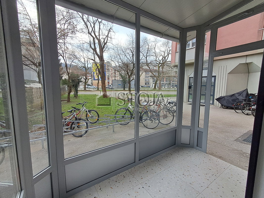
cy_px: 99
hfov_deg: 94.5
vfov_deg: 78.1
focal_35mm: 16
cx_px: 132
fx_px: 122
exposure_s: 1/373
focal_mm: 1.64
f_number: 2.2
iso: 40
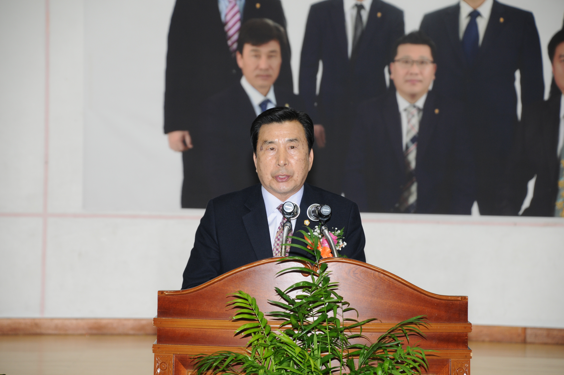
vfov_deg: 8.7
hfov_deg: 13.1
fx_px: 2464
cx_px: 282
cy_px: 188
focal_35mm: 158
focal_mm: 105
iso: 320
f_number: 5.6
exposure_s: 1/60
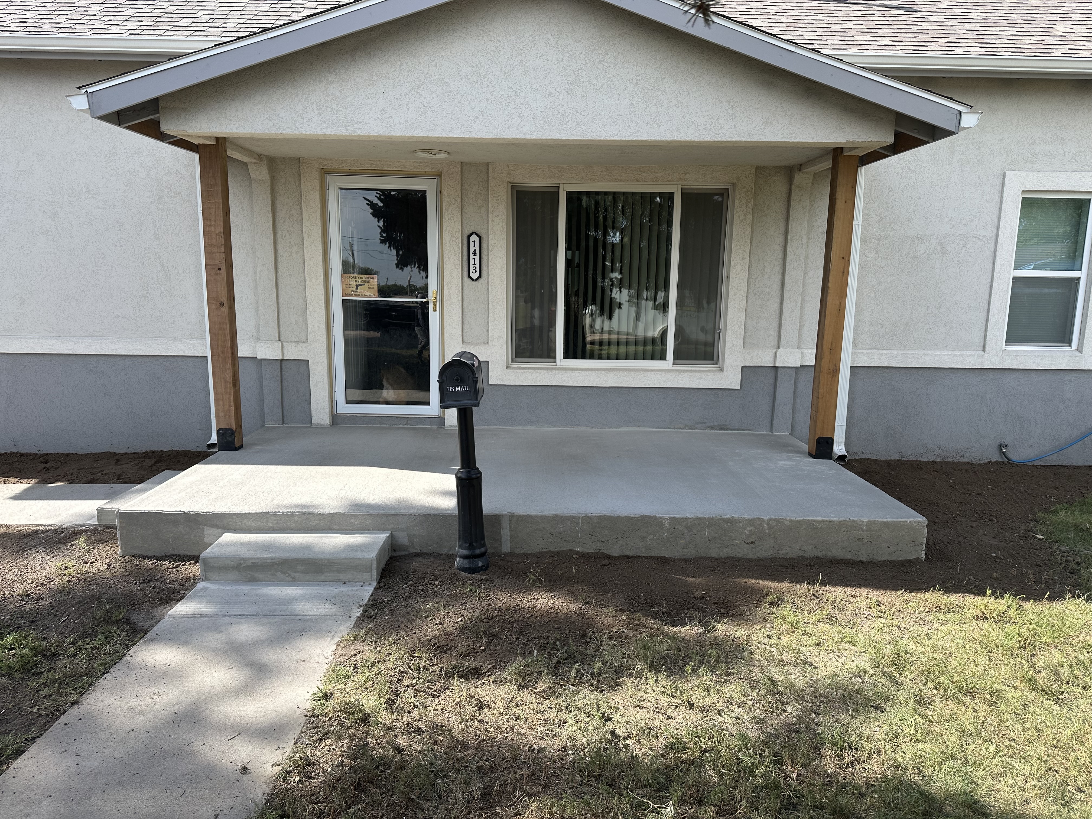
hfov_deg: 71.6
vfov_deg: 56.8
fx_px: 757
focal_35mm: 24
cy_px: 410
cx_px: 546
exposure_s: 1/1453
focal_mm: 6.86
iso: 80
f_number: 1.78
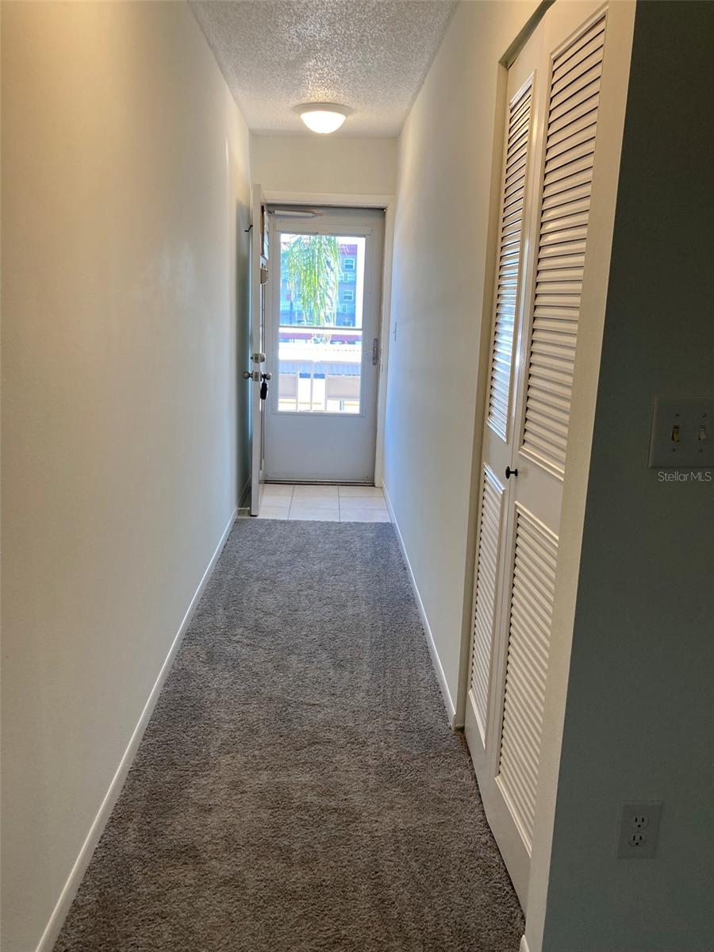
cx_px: 357
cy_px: 476
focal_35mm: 28
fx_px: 770
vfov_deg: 63.4
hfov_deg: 49.7
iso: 64
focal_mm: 3.99
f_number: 1.8
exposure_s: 1/120
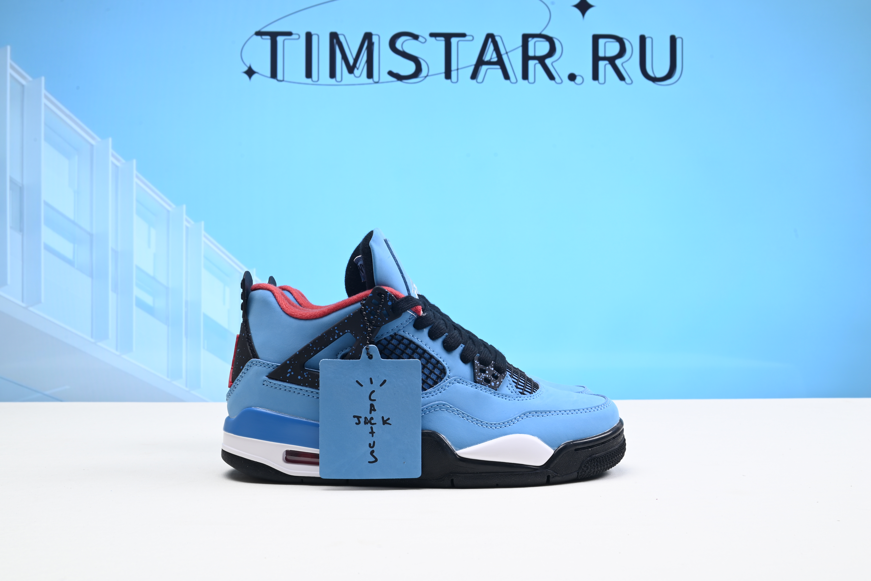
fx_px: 920
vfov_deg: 35.1
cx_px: 436
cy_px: 290
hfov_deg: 50.7
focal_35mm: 38
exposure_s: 1/2
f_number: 16
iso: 100
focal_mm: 38
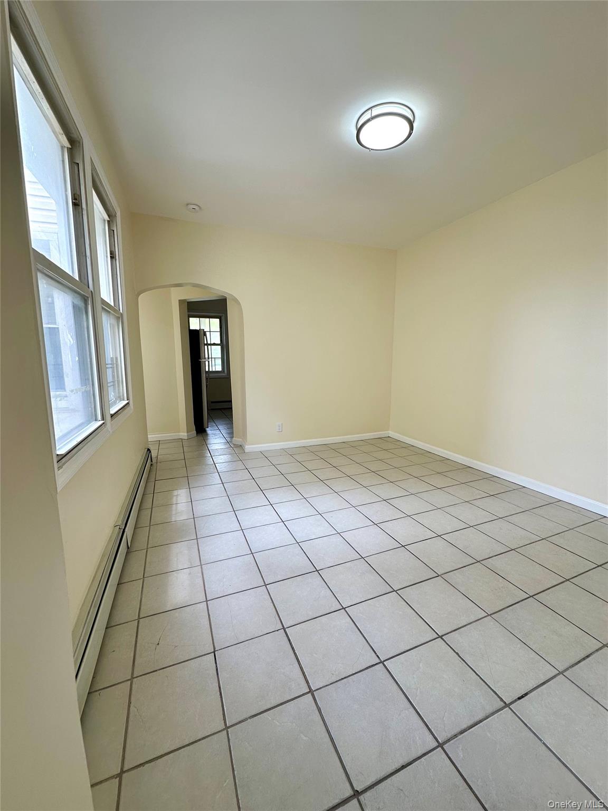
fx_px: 328
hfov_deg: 85.7
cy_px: 406
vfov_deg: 102.1
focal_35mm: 14
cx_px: 304
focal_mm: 2.22
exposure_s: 1/99
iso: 50
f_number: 2.2
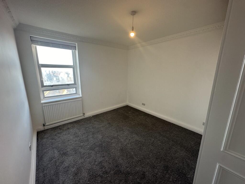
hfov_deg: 102.1
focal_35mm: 14
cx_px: 122
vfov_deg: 85.7
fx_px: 99
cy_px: 92
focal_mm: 2.22
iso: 125
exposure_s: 1/100
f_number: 2.2
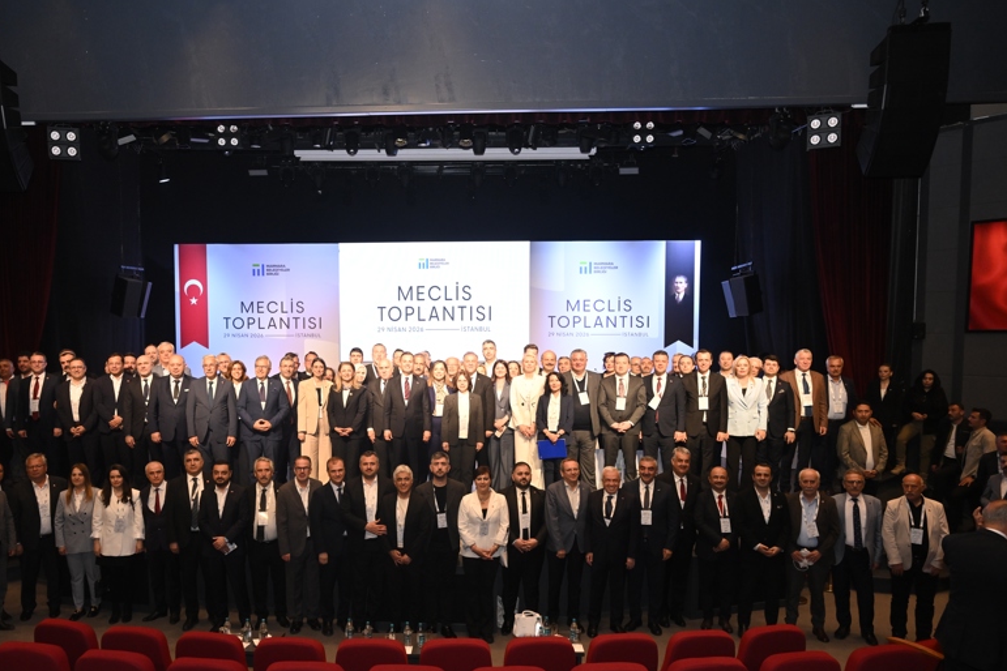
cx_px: 428
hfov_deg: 65.1
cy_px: 389
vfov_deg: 46.2
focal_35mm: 28
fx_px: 783
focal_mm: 24
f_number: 4.5
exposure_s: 1/200
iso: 1600
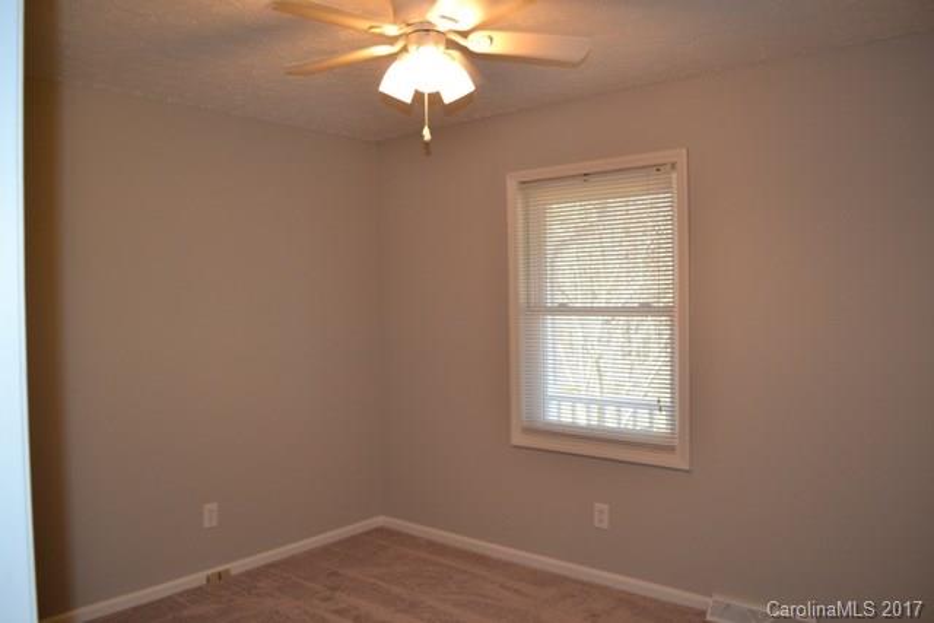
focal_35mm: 27
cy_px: 312
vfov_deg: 48.0
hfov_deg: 67.4
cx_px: 467
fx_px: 701
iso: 450
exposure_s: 1/60
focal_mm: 18
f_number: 3.5
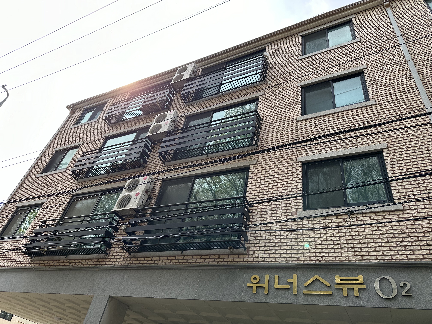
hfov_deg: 71.6
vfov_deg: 56.8
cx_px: 216
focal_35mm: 24
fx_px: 300
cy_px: 162
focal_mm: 6.86
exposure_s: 1/1613
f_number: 1.78
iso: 80
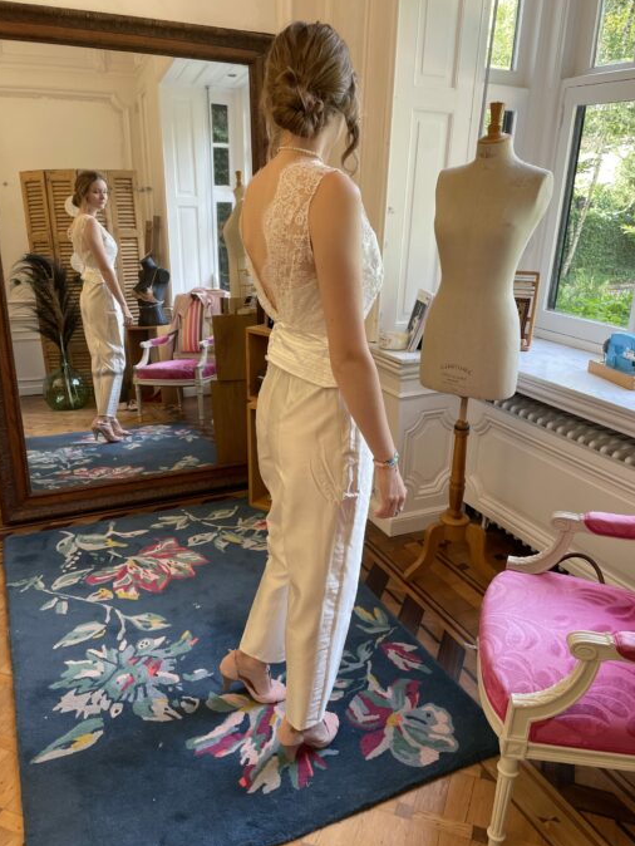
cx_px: 322
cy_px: 427
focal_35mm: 27
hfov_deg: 51.4
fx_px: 660
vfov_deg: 65.3
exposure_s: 1/117
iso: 125
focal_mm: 4.2
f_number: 1.6
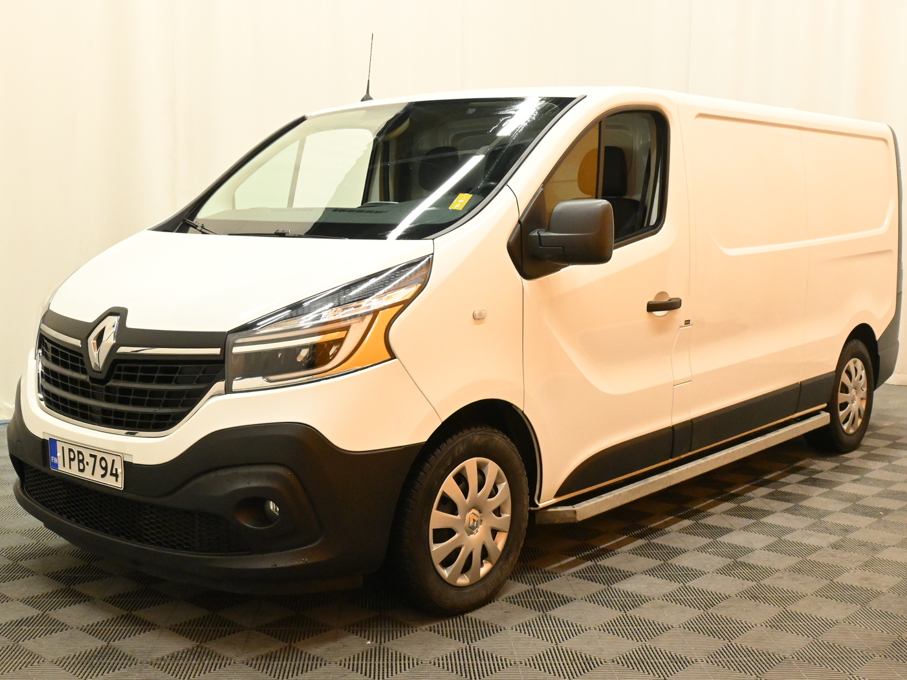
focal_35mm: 41
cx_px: 454
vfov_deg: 35.3
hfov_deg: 45.9
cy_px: 333
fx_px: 1070
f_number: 11
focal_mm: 24.5
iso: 5000
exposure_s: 1/40
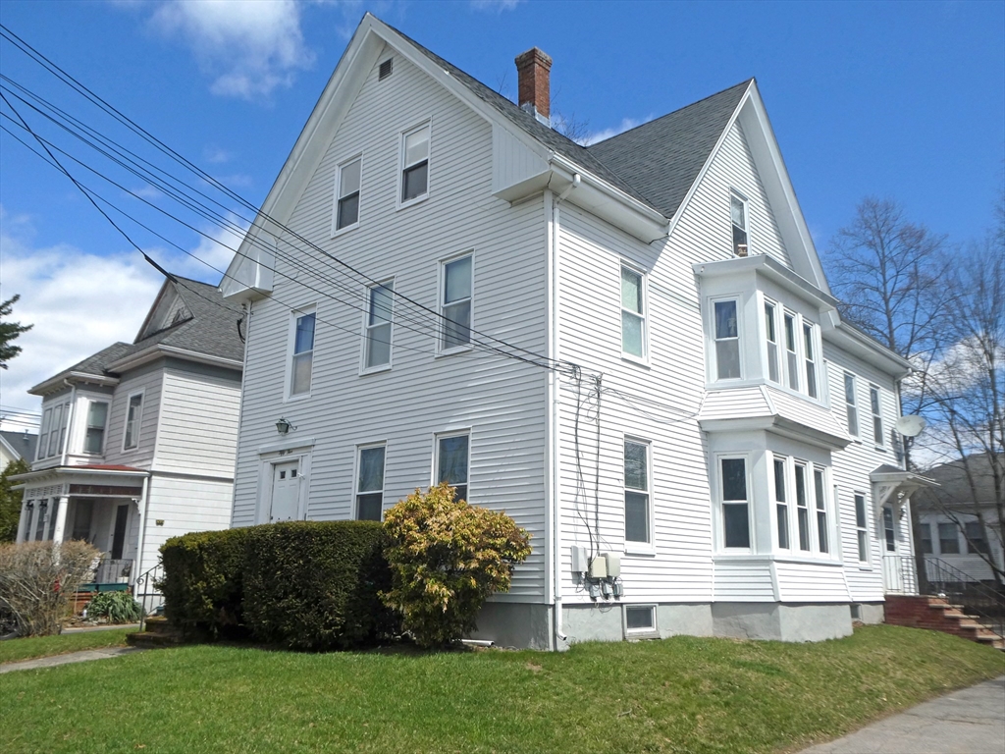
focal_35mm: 28
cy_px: 377
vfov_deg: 49.7
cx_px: 502
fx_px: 813
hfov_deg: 63.4
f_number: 4
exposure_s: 1/1000
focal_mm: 5
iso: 80
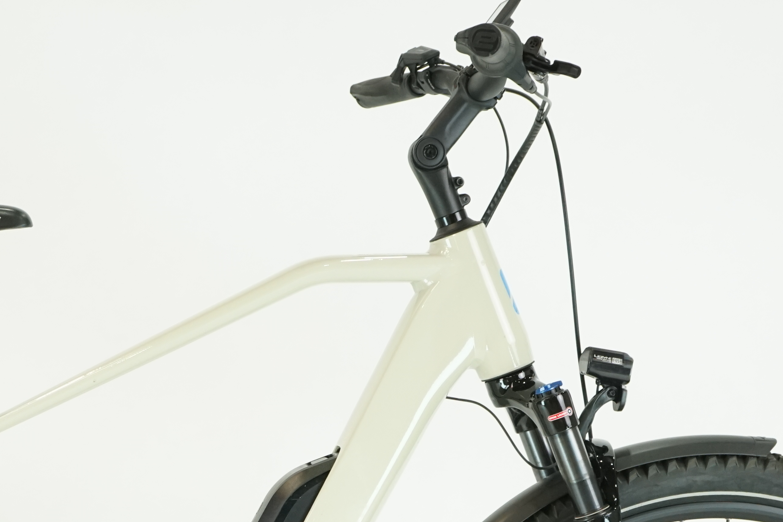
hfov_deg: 14.9
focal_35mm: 137
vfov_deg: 9.9
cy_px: 580
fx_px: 2980
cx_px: 145
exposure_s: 1/200
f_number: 5
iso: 1600
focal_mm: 59
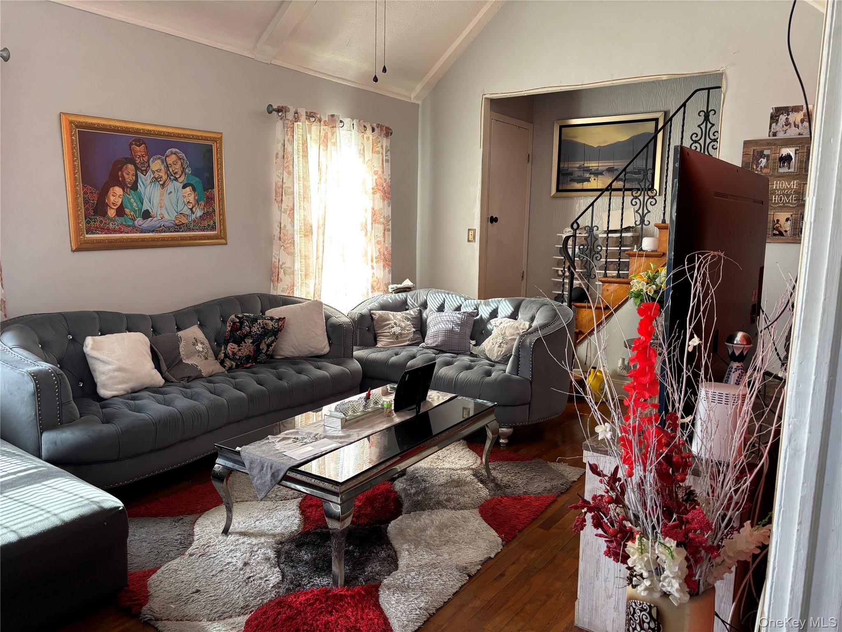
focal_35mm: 26
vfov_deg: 53.1
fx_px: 632
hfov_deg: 67.3
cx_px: 421
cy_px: 316
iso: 125
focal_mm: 5.96
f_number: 1.6
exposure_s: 1/70
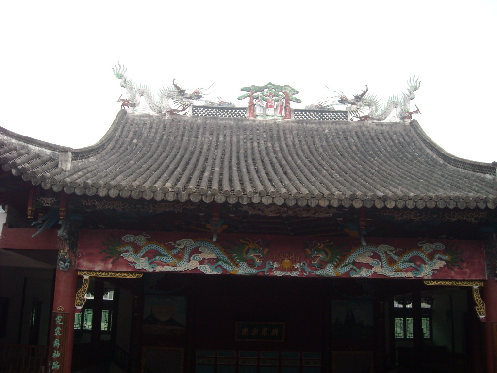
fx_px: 503
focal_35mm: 35
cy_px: 186
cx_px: 248
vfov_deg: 40.7
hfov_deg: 52.6
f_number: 2.8
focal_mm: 5.7
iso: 154
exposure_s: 1/60
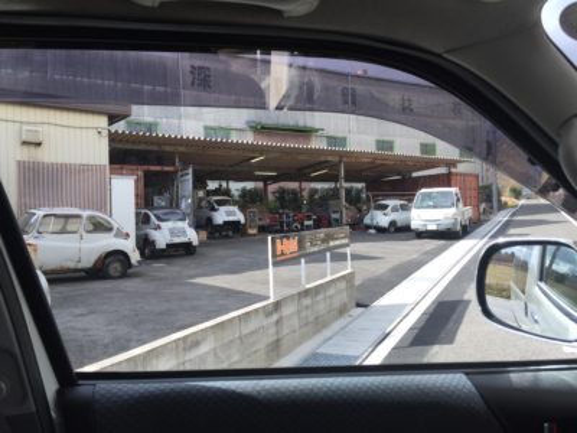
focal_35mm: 29
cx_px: 288
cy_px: 216
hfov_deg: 61.7
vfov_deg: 48.2
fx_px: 483
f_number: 2.2
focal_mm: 4.15
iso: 32
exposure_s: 1/476
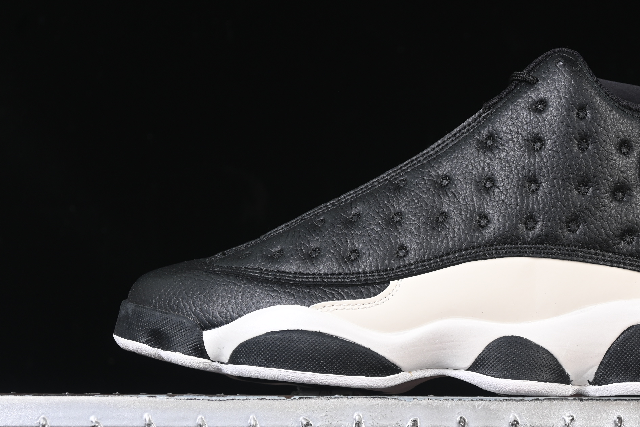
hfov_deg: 18.5
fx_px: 1955
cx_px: 438
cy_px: 203
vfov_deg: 12.4
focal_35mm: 110
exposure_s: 1/50
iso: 160
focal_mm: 50
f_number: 6.3
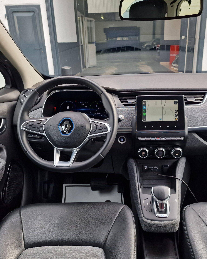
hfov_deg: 48.3
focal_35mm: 30
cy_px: 129
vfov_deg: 58.8
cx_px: 121
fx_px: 230
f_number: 1.8
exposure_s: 1/180
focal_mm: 6.4
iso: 50
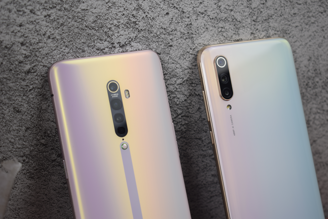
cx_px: 164
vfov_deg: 18.9
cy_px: 110
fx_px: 656
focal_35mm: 72
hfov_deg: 28.1
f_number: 5.3
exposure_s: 1/25
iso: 100
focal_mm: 48
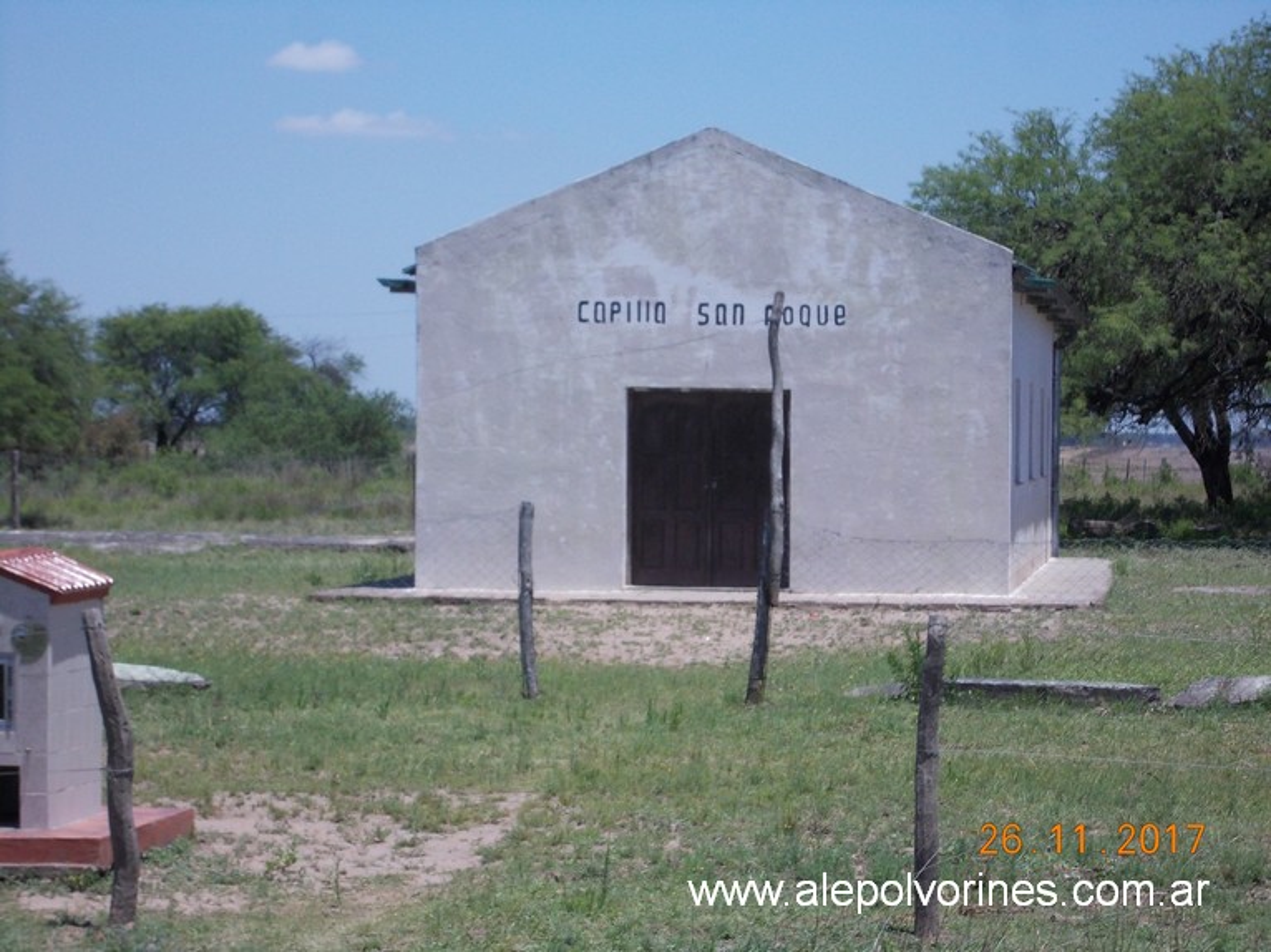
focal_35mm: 127
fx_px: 4662
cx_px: 636
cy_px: 476
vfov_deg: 11.7
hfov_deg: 15.5
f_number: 6.3
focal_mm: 17.9
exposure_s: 1/500
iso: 100
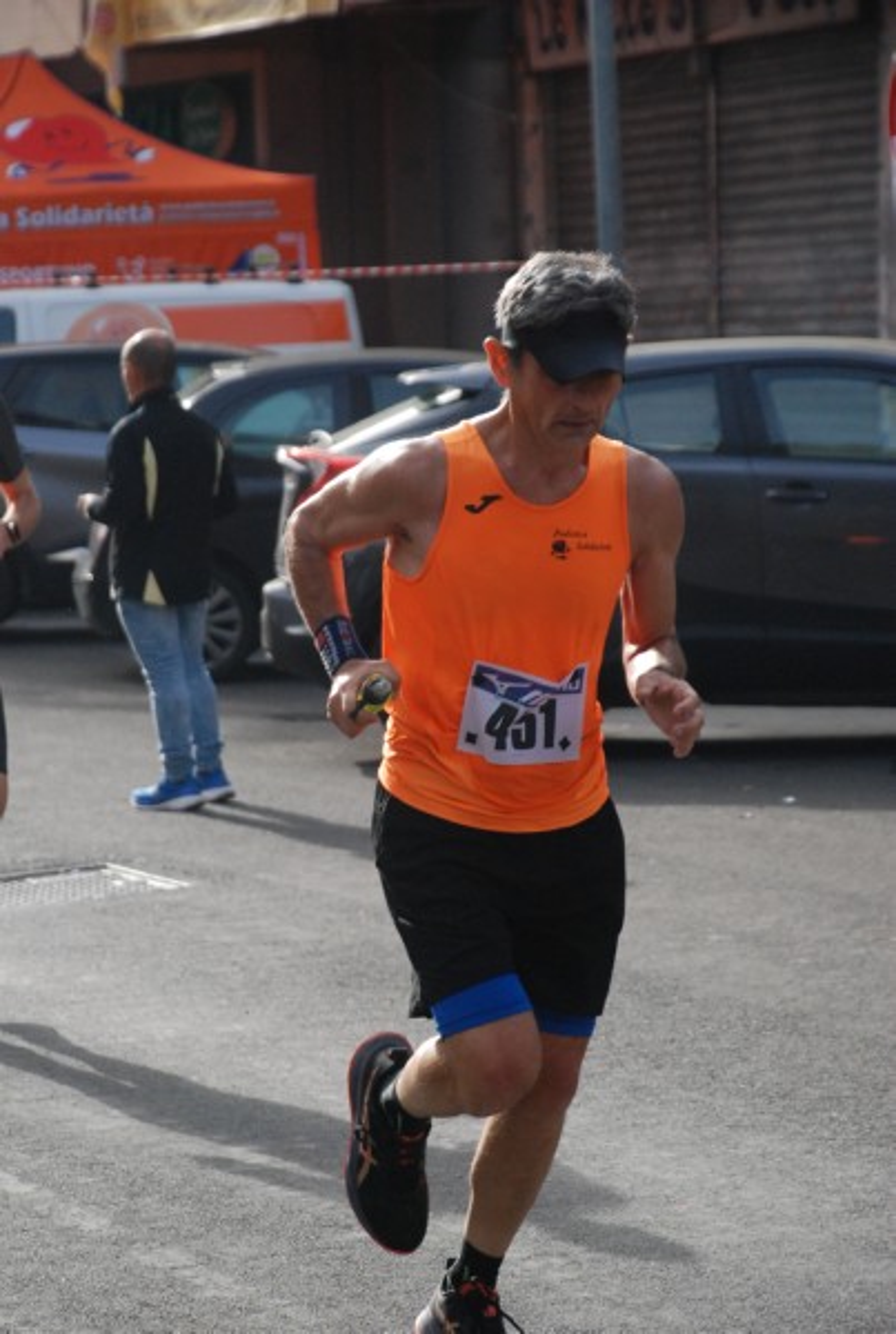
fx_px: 5571
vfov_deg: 13.7
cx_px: 448
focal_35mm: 150
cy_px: 667
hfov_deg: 9.2
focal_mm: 100
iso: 1000
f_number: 5.6
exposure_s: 1/1000
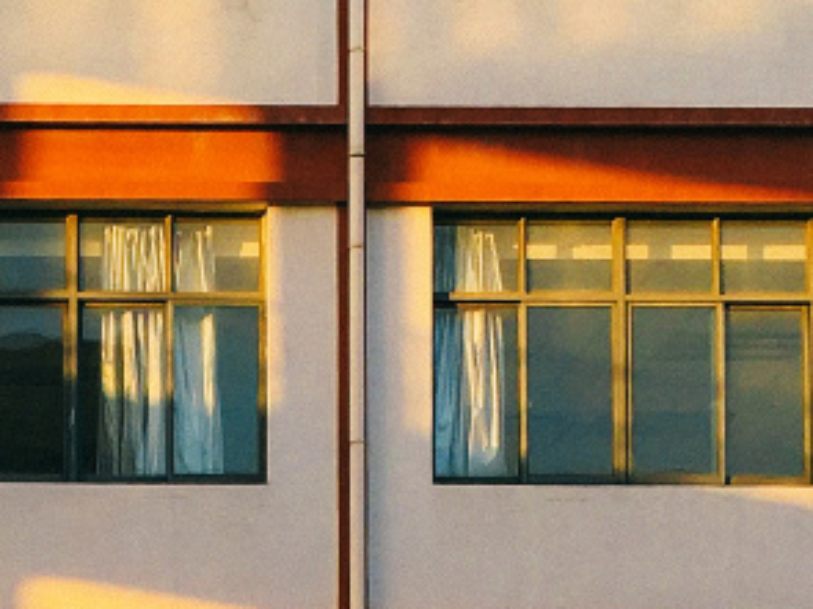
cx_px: -28
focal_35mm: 118
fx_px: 2770
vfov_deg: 12.3
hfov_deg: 16.3
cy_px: 692
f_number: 2.2
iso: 25
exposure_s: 1/420
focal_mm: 4.15
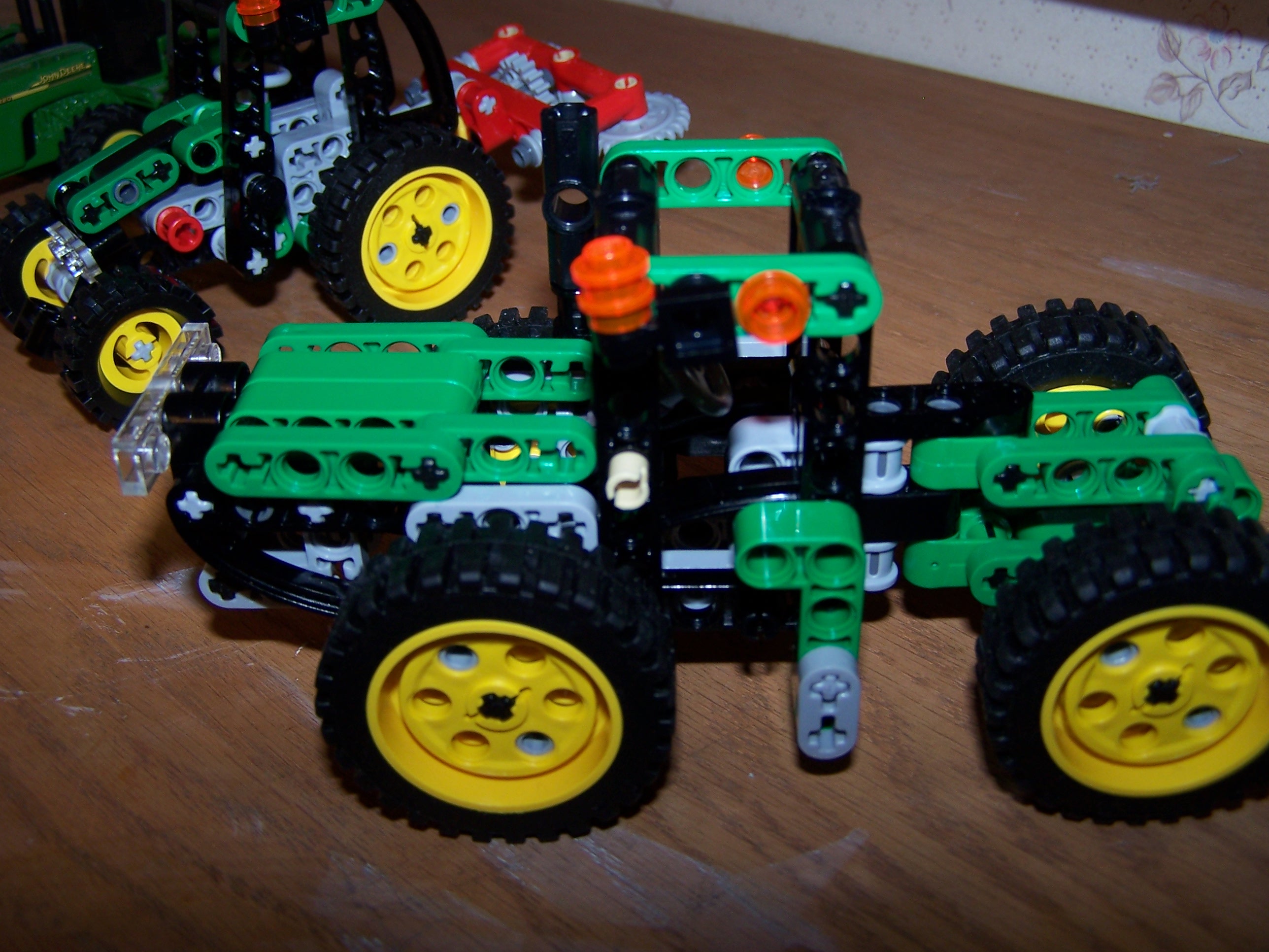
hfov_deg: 49.0
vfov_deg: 37.7
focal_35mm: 38
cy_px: 476
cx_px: 634
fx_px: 1393
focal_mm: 6.3
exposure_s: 1/60
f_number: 2.8
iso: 80
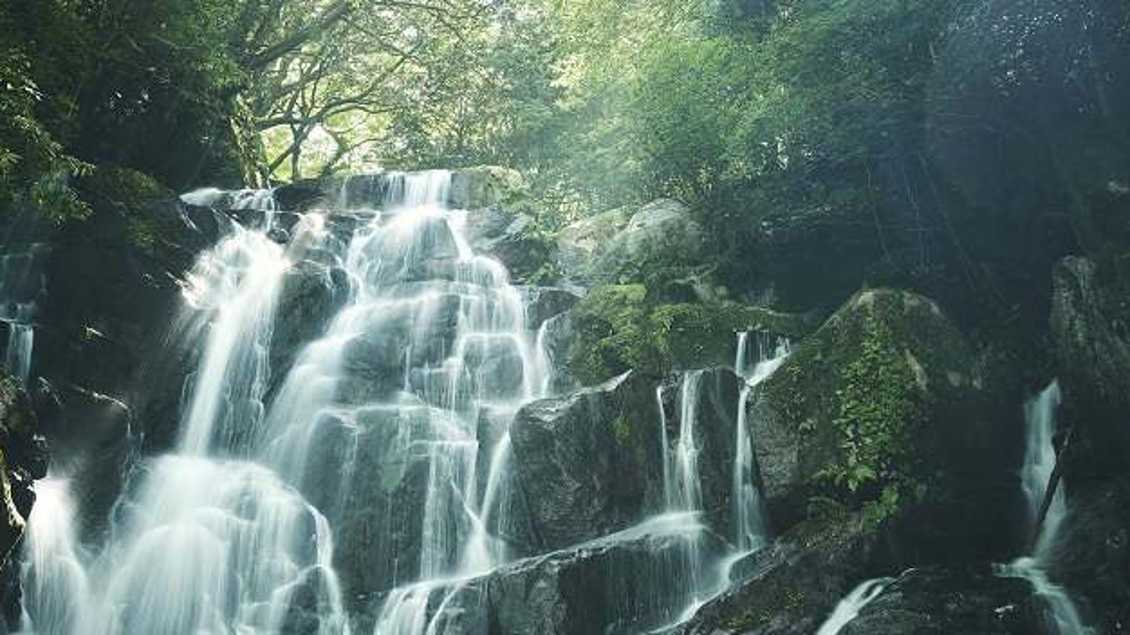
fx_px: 1228
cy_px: 363
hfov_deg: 49.4
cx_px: 540
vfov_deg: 29.0
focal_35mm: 41
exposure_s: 1/4
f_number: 8
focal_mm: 35
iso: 100
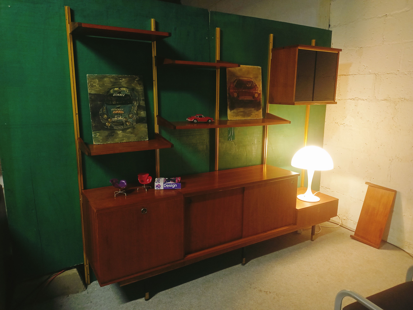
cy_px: 155
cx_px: 206
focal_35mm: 28
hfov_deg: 63.4
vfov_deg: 49.7
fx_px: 334
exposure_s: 1/50
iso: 471
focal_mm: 4.71
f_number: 1.79
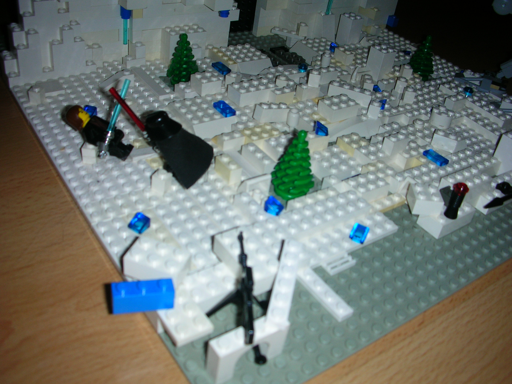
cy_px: 192
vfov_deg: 40.7
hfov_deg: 52.6
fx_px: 518
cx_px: 256
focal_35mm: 35
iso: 50
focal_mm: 5.8
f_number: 3
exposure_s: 1/60.1
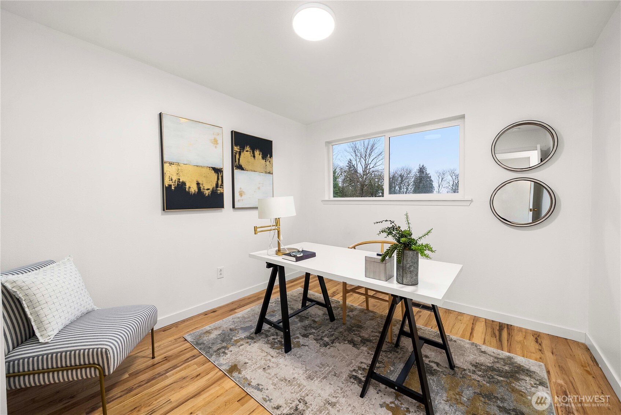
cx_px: 310
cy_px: 208
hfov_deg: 108.3
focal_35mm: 13
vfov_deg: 85.5
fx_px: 224
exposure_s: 1/60
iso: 160
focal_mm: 13
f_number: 7.1
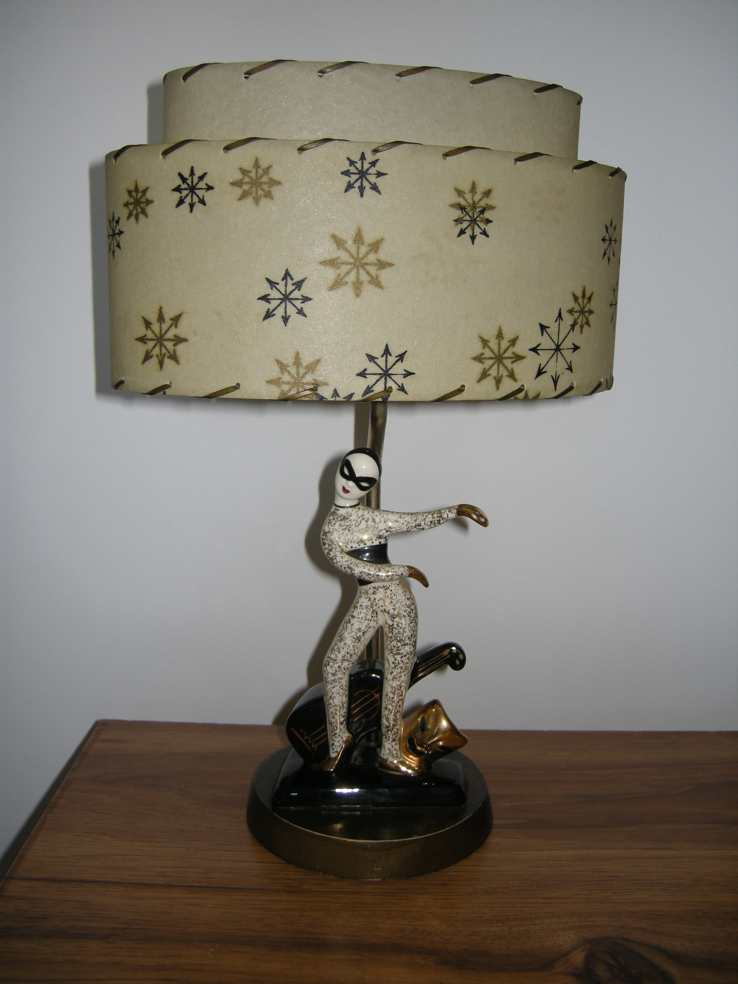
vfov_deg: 51.4
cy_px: 492
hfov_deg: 39.7
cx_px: 369
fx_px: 1023
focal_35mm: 36
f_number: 2.7
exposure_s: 1/30
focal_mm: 7.5
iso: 64
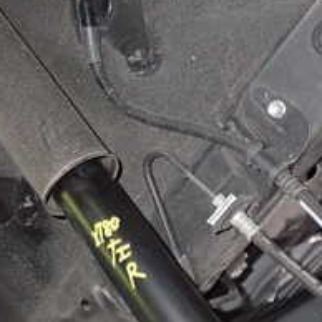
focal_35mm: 82
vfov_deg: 21.1
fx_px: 863
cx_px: 81
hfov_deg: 21.0
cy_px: 153
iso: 800
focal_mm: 5.4
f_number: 6.3
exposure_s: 1/30
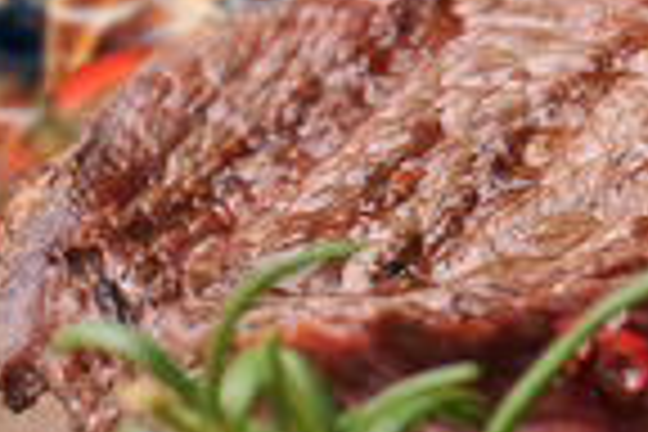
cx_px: 821
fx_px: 15119
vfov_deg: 1.6
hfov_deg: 2.5
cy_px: 130
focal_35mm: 840
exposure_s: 1/250
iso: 200
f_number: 8
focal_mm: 190
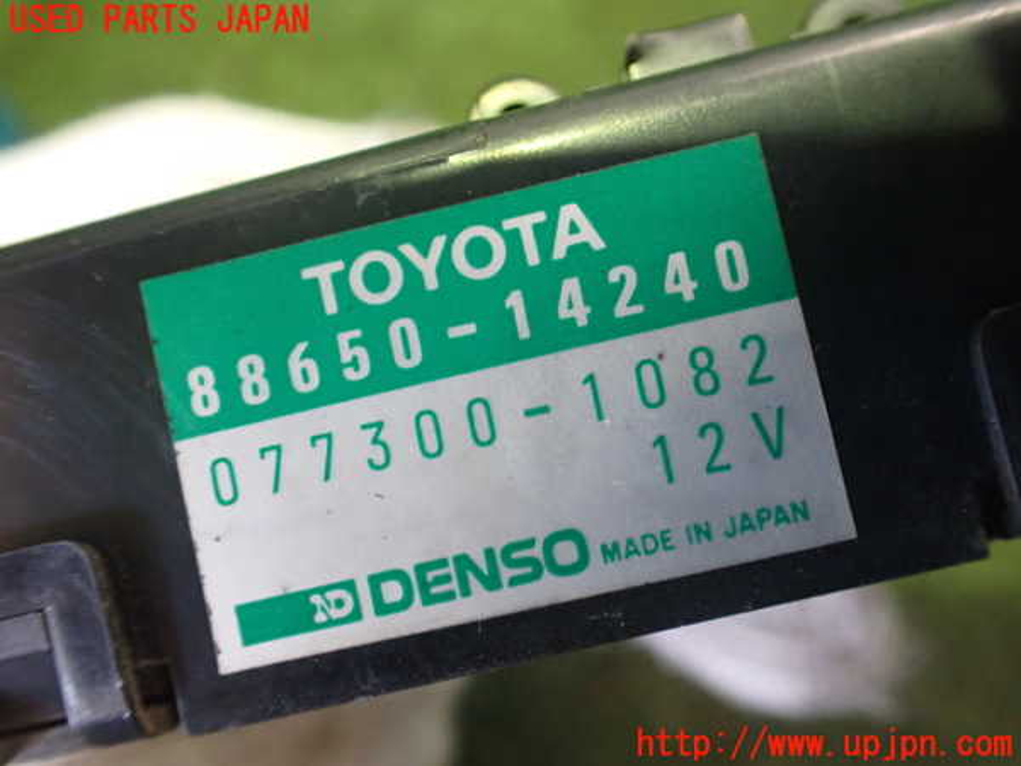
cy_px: 383
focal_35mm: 30
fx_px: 885
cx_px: 510
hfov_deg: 60.0
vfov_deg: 46.8
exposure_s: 1/30
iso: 800
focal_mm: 5.4
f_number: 2.3
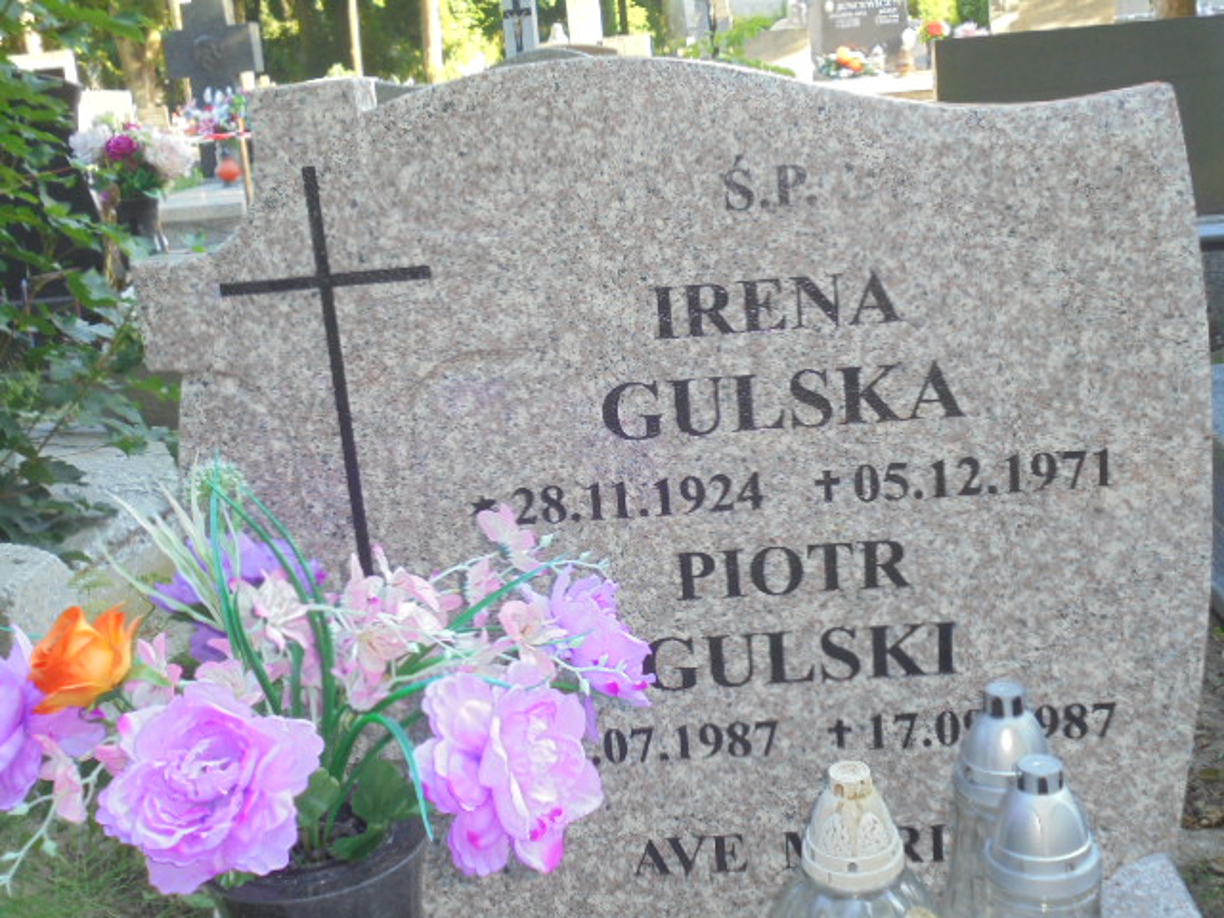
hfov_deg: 43.9
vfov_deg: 33.6
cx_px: 612
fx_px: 1520
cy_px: 459
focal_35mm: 43
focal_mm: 7.8
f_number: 4.5
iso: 100
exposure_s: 1/30
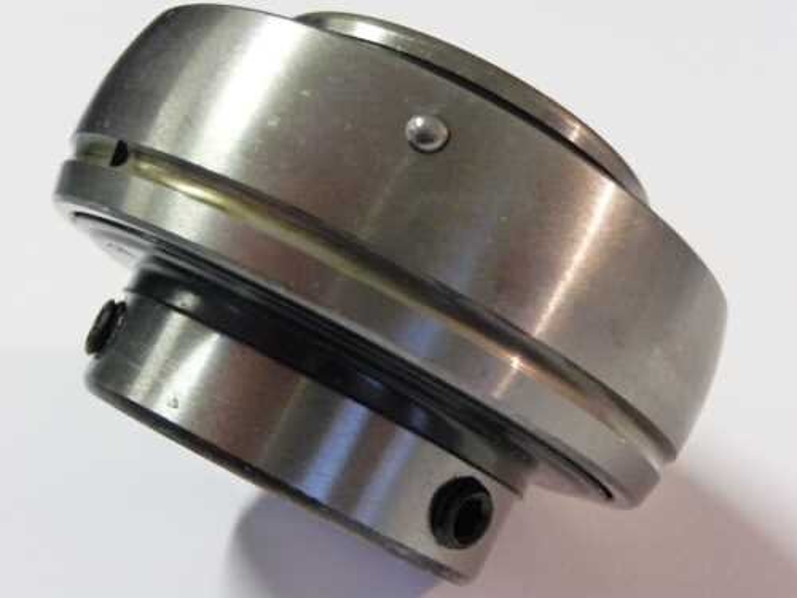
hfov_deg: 38.2
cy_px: 299
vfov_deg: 29.1
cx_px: 398
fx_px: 1151
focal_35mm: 50
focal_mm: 8.5
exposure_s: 1/13
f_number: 4.2
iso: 800
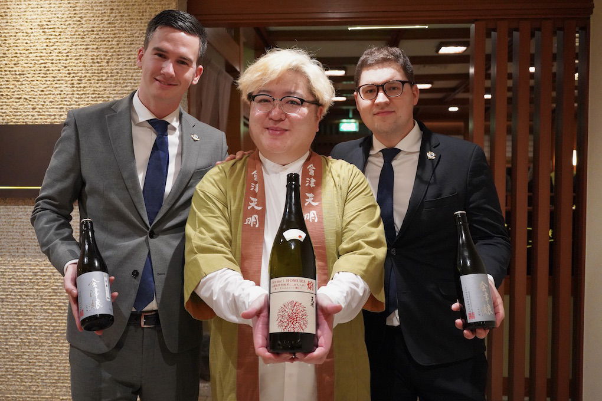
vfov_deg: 39.4
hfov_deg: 56.5
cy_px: 200
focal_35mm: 34
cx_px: 301
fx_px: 560
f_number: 4
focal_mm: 33.5
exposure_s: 1/160
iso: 8000
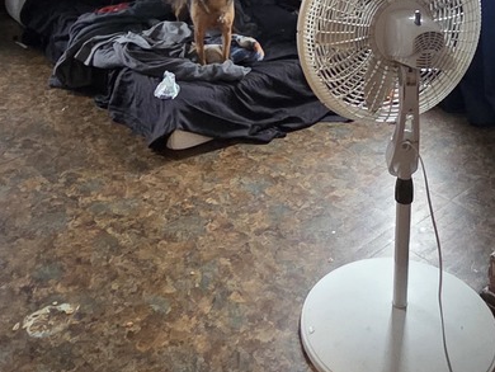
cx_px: 294
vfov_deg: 25.9
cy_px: -112
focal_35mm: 48
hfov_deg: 39.5
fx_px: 687
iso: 1250
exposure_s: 1/60
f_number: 2.2
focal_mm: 2.2
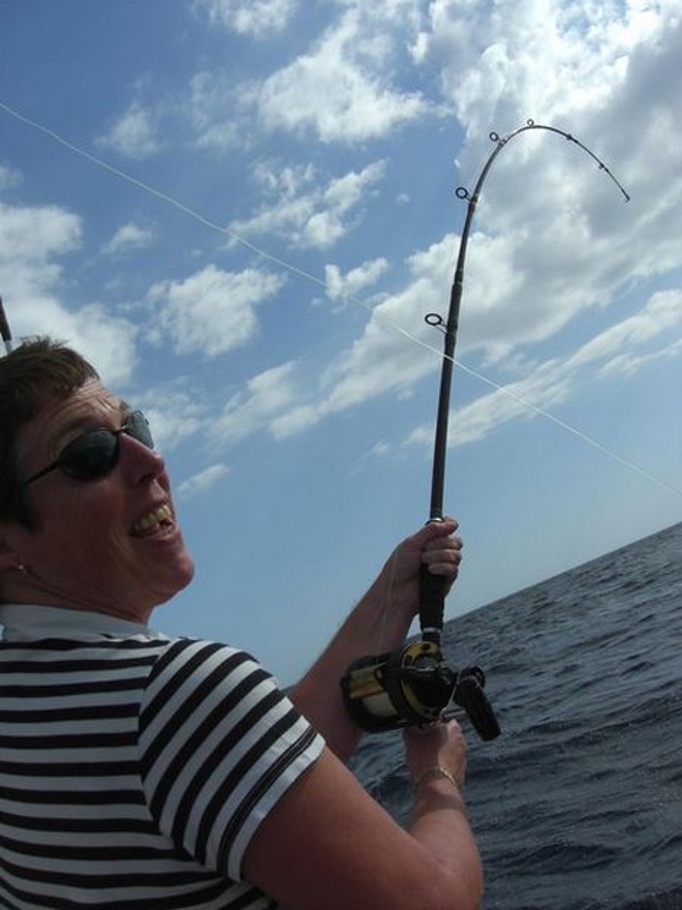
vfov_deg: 49.0
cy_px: 455
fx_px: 999
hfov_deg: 37.7
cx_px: 341
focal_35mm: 38
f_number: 8
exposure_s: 1/400
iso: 80
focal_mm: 7.9
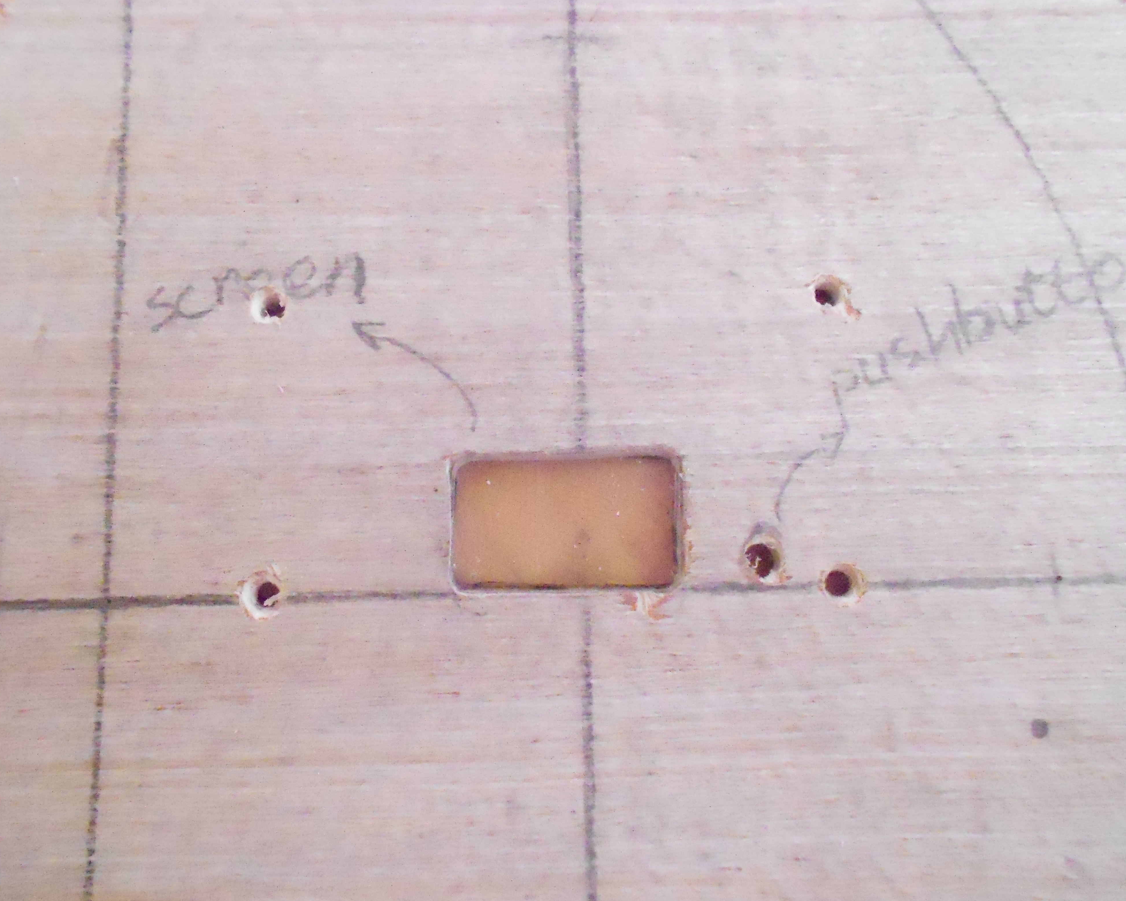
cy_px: 455
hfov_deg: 62.2
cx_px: 558
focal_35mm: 28
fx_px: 933
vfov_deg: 51.5
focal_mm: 4.6
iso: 3200
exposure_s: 1/60
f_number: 3.2
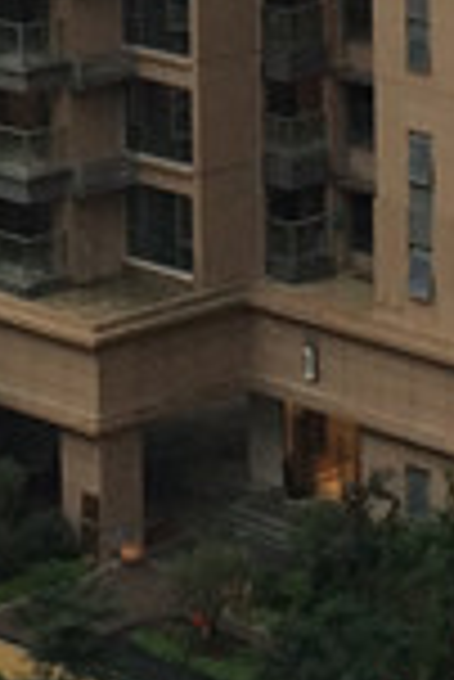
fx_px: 3850
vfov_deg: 9.2
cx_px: 13
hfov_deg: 6.7
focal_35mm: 204
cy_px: -887
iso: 50
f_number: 2.2
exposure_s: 1/50
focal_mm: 4.15
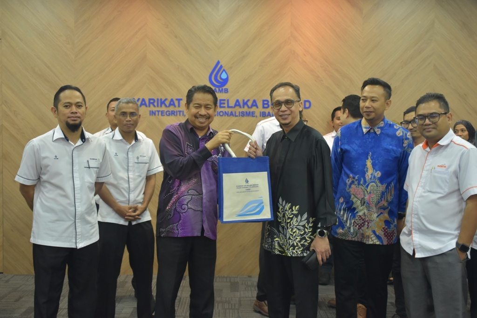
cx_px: 238
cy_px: 159
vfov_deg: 34.2
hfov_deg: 49.5
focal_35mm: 39
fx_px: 517
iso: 800
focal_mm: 26
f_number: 4
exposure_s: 1/80
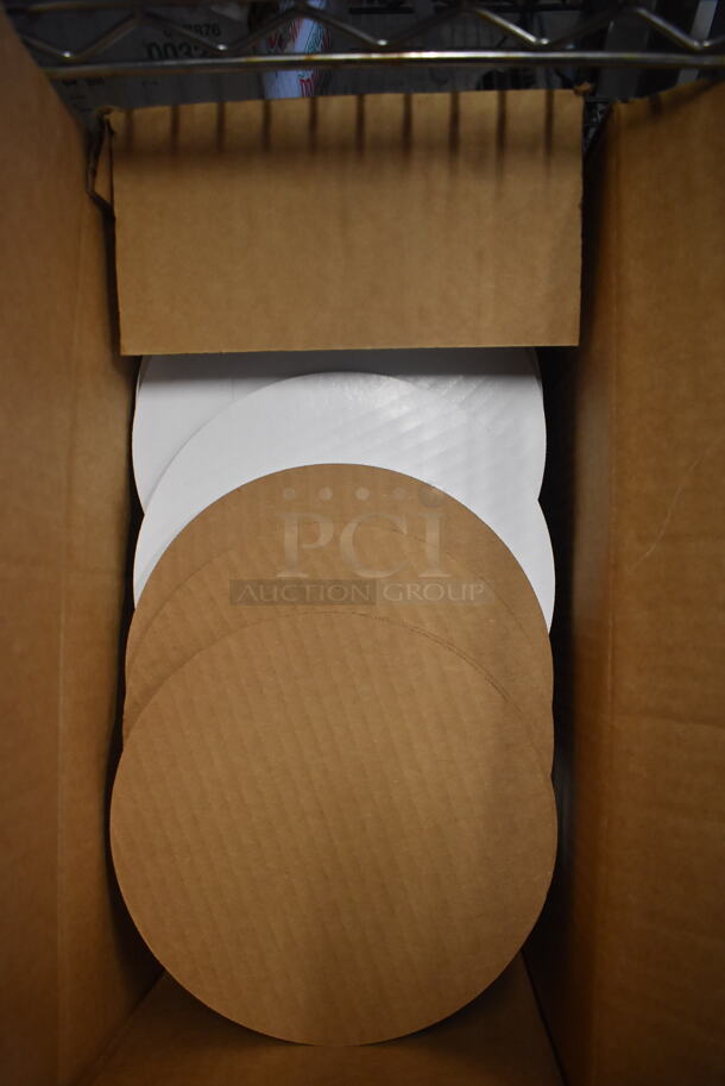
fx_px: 814
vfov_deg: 67.3
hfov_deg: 48.0
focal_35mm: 27
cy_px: 543
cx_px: 362
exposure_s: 1/125
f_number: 3.5
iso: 1600
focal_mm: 18
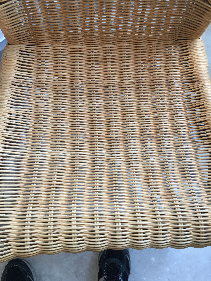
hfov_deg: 40.7
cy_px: 130
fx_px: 284
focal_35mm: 35
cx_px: 107
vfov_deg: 52.6
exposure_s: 1/33
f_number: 2.2
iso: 100
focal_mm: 4.15
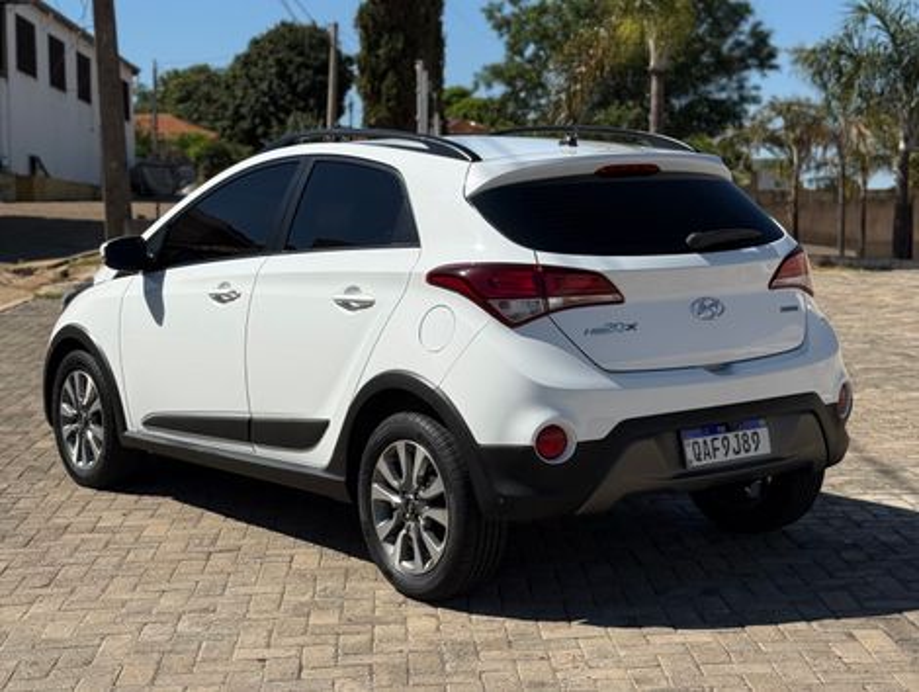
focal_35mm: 48
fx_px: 1276
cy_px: 346
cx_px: 460
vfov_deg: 30.3
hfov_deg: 39.6
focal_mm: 6.76
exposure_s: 1/11364
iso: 64
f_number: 1.78
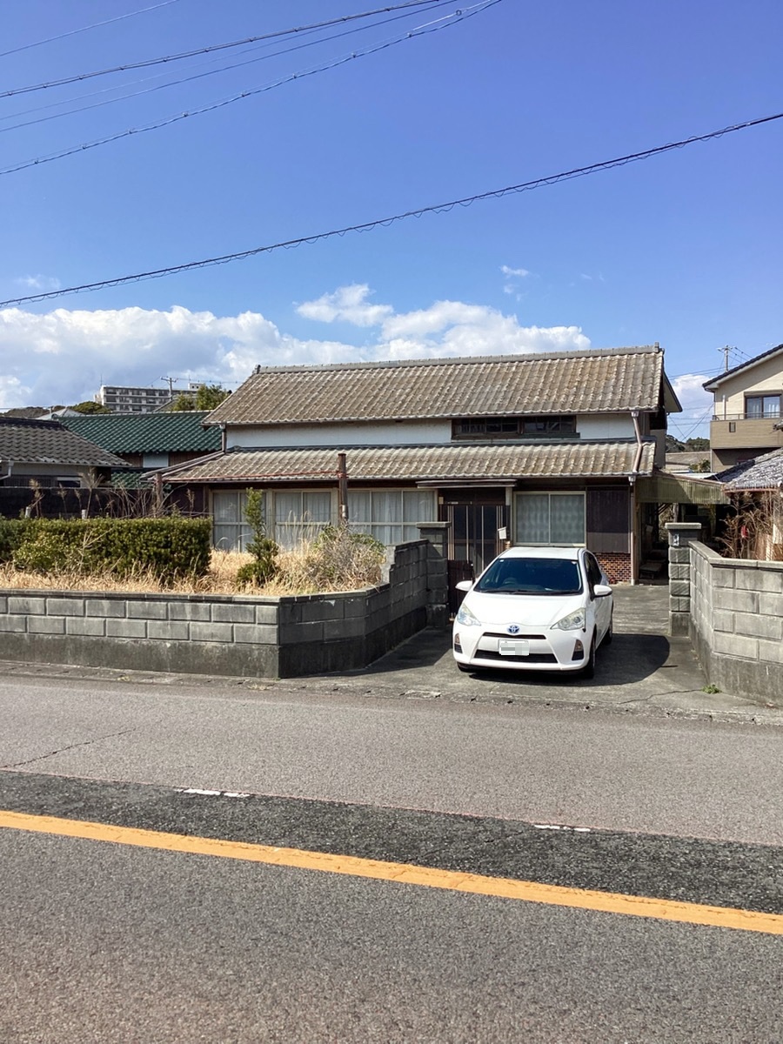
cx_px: 392
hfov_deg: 45.4
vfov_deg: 58.4
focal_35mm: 31
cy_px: 522
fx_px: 935
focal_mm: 3.3
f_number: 2.4
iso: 25
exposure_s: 1/1538
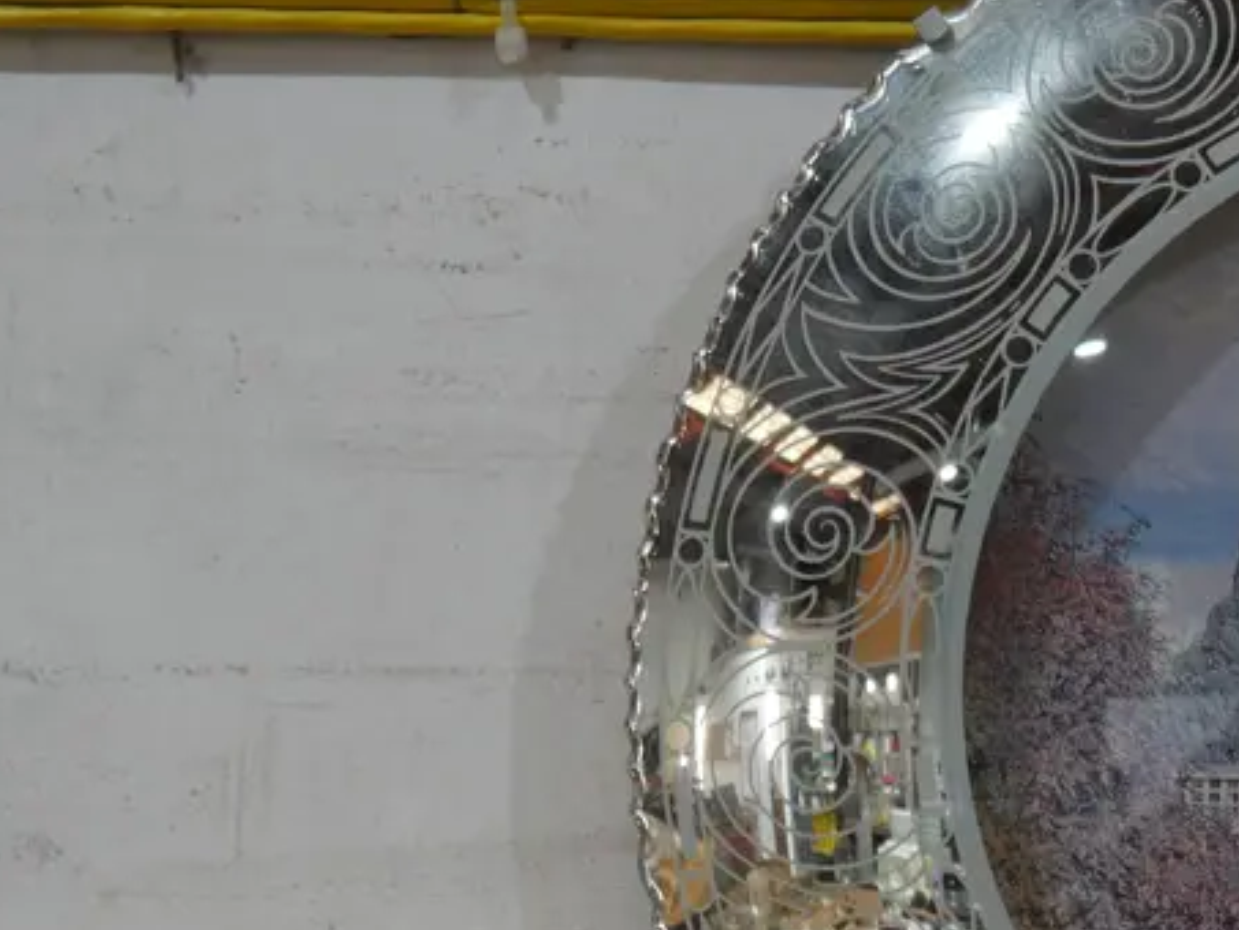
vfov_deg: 14.2
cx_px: 1381
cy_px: 663
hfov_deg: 18.2
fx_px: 3723
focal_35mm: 104
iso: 640
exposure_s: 1/60
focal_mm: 23
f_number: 5.1
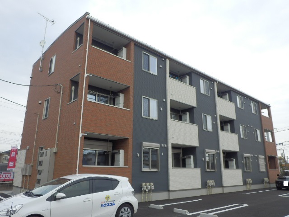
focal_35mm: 30
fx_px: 250
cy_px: 108
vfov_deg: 46.8
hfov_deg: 60.0
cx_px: 144
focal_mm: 5.3
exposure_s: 1/320
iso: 80
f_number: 3.5
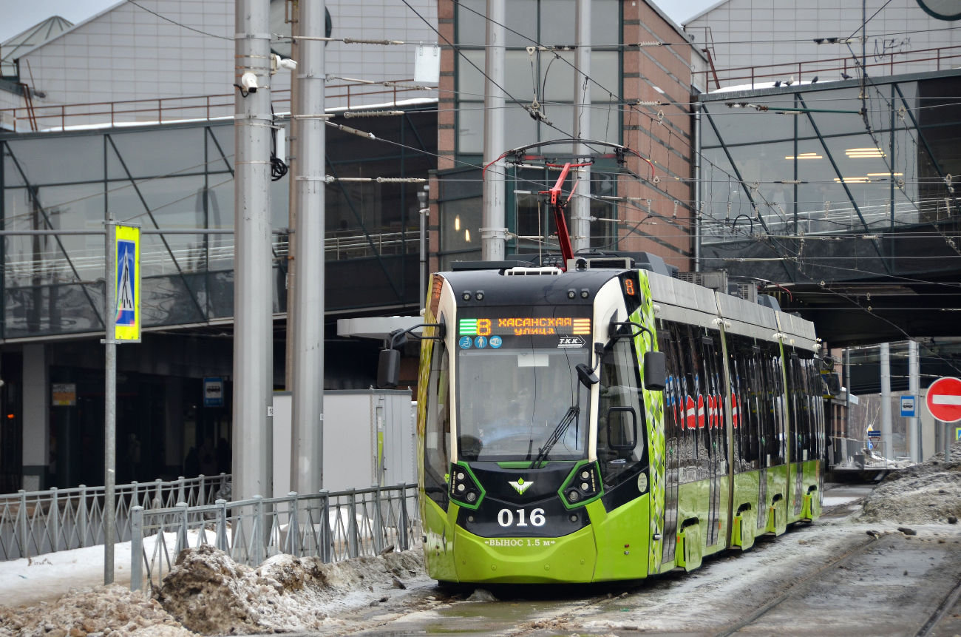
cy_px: 318
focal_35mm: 180
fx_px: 4795
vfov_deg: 7.6
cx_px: 480
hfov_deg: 11.4
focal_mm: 120
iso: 200
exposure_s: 1/250
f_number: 5.6
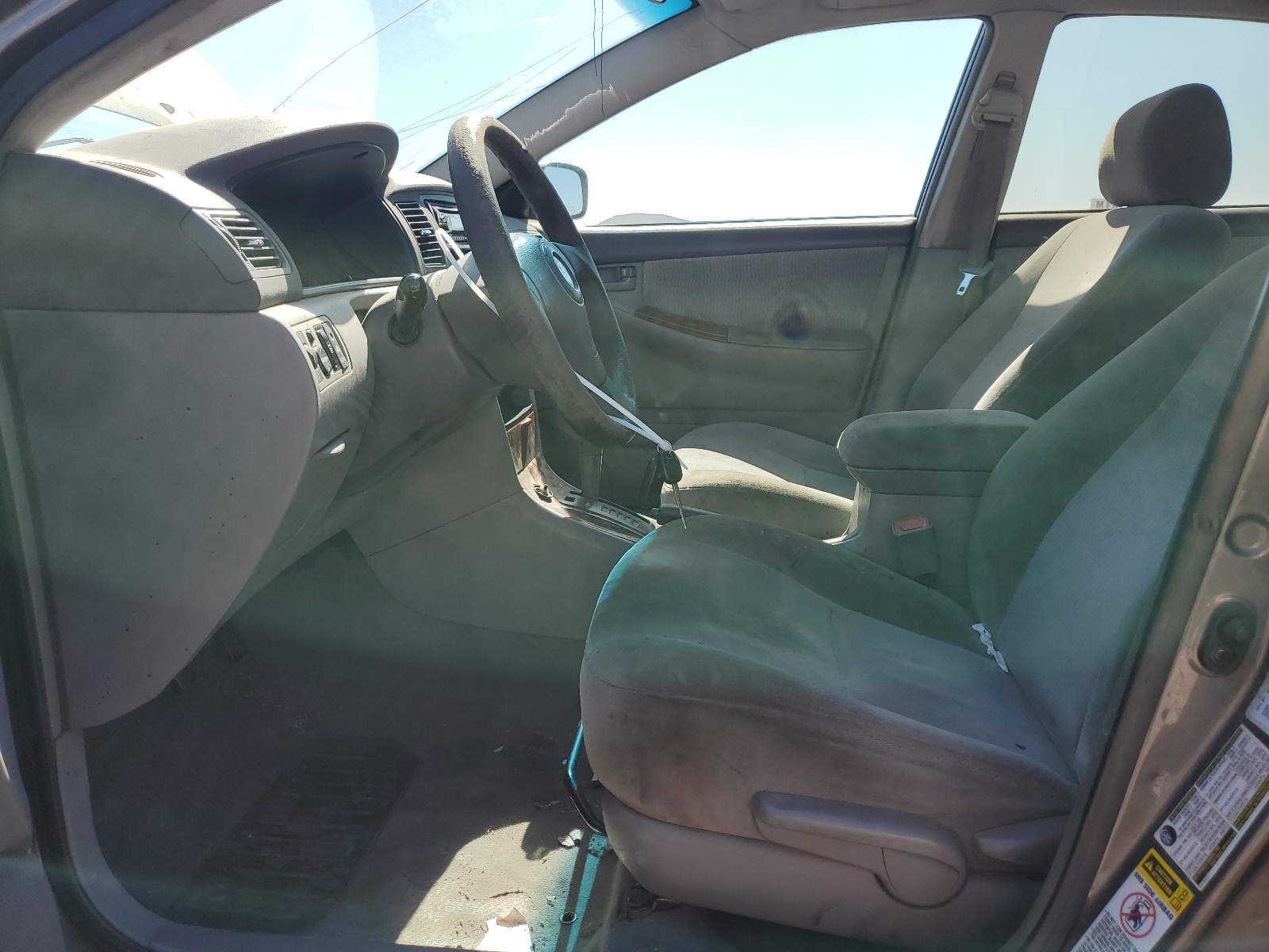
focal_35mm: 26
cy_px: 476
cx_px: 634
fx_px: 953
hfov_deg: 67.3
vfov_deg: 53.1
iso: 50
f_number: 1.5
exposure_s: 1/1111
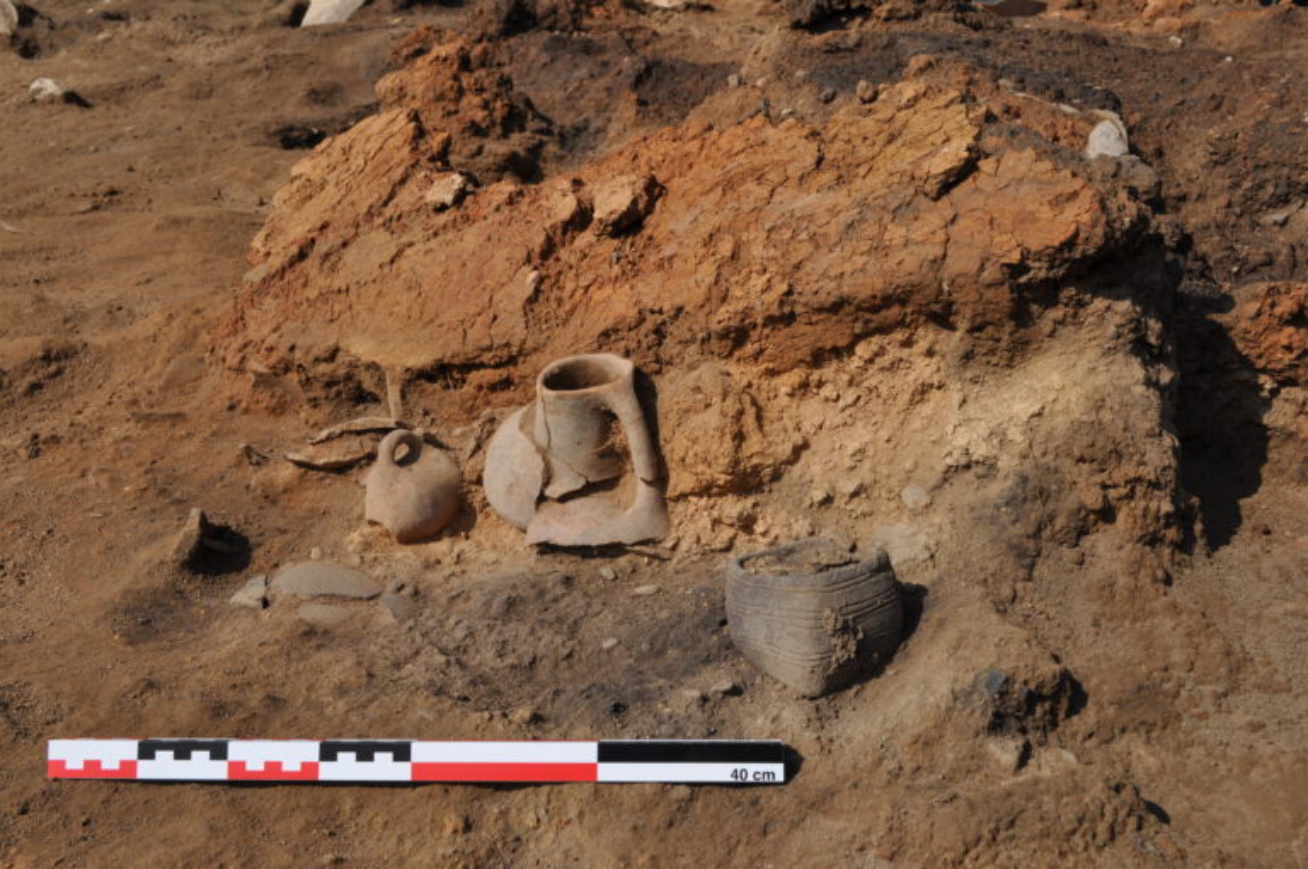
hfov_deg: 49.6
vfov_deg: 34.1
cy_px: 434
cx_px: 654
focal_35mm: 39
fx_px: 1415
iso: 200
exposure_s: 1/500
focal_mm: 26
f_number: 11
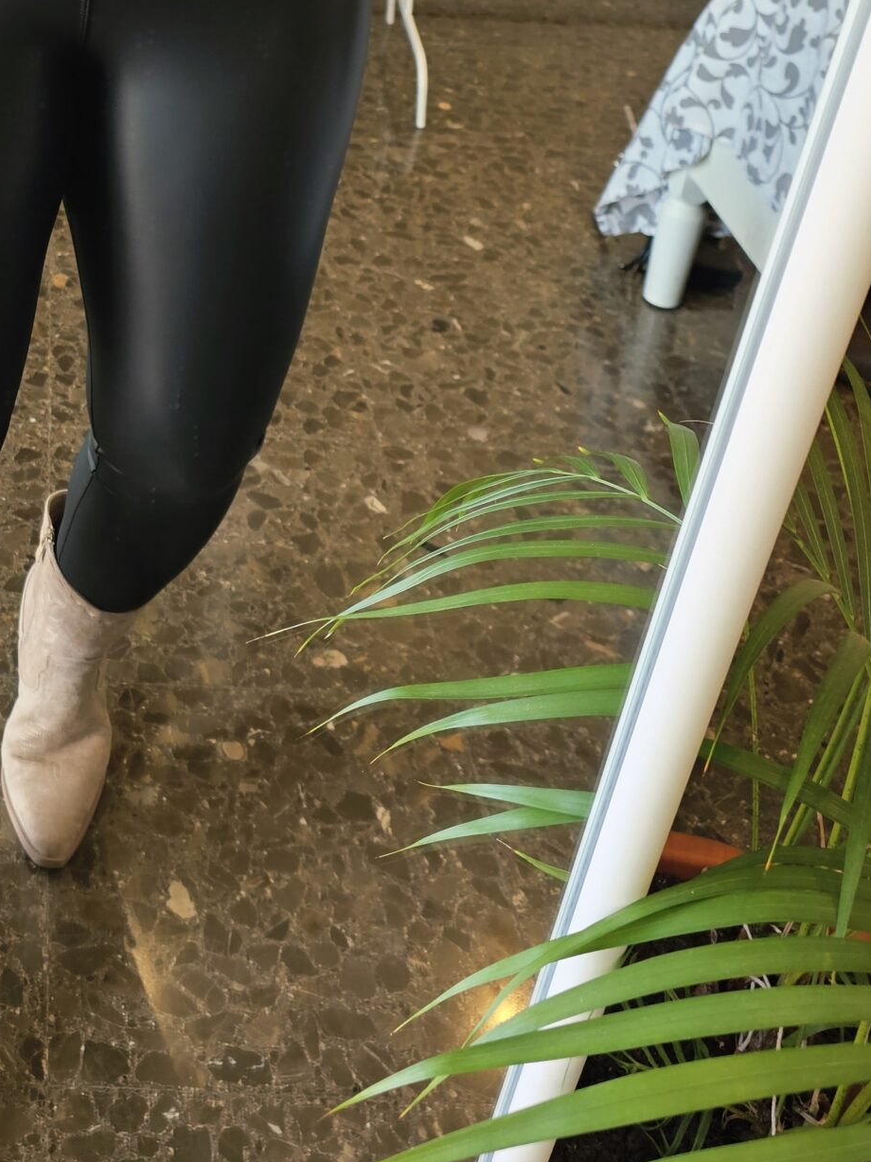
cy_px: 73
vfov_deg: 36.6
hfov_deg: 28.6
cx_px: 19
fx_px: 1611
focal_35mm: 48
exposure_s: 1/100
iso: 64
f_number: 1.7
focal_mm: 6.3
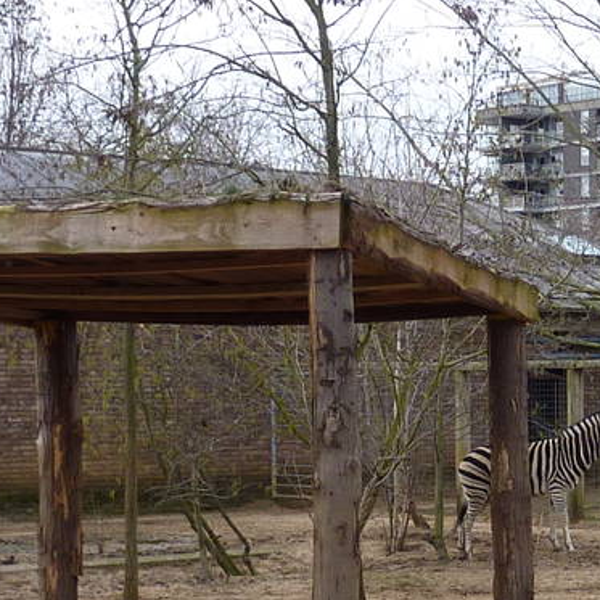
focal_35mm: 110
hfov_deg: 15.4
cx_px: 669
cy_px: 502
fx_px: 2157
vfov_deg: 15.7
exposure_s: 1/125
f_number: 3.4
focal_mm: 4.7
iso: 80
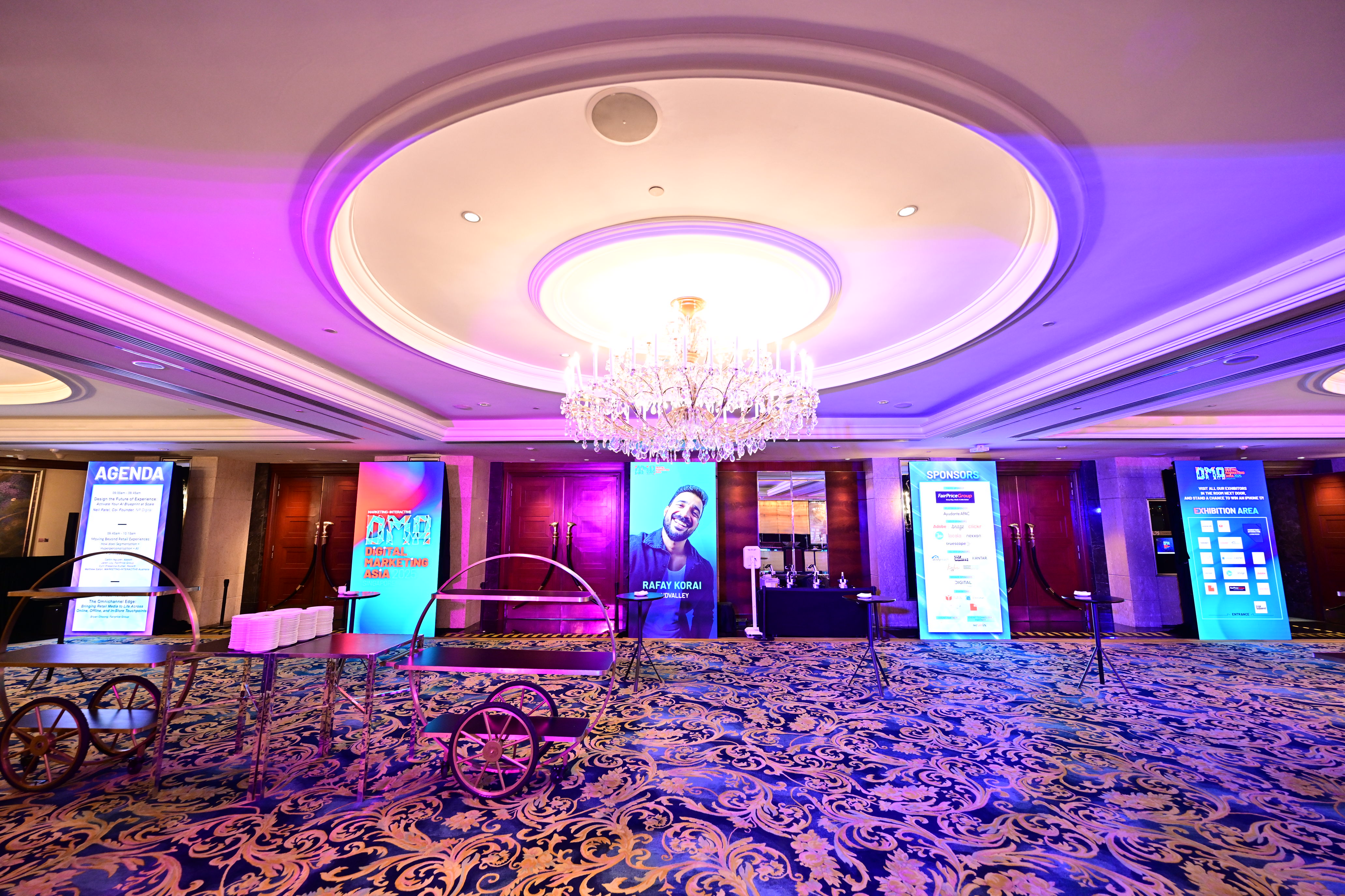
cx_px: 672
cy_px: 448
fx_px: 523
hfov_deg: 104.3
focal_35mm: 14
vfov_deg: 81.2
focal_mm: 14
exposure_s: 1/80
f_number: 3.5
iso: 1250
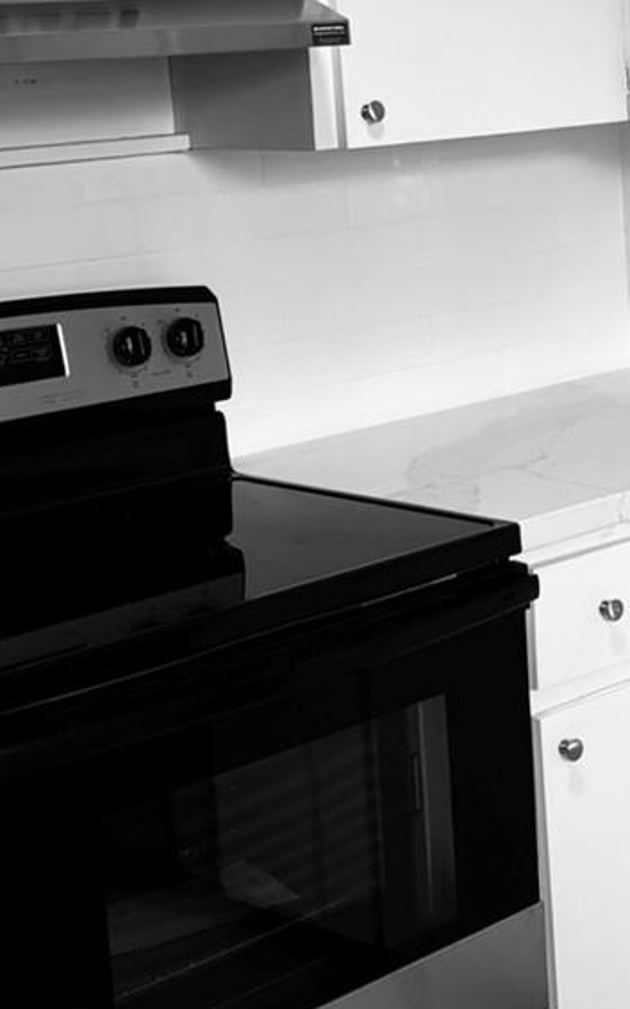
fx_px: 2143
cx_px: 587
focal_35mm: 78
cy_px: 341
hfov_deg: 16.5
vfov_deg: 26.3
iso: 80
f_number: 1.6
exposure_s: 1/120
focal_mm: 5.96
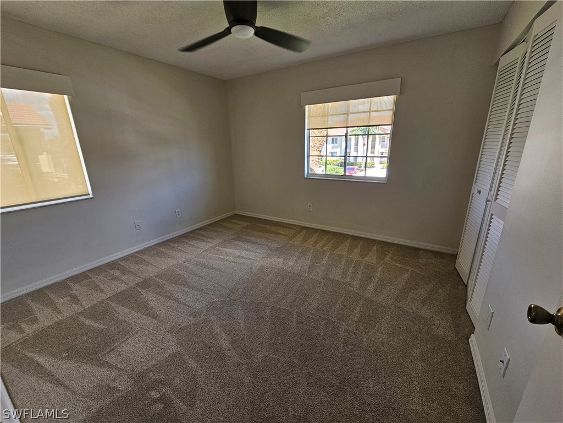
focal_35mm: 13
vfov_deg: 89.9
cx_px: 282
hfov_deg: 106.2
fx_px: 211
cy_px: 212
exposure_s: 1/120
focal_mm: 2.2
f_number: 2.2
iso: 64
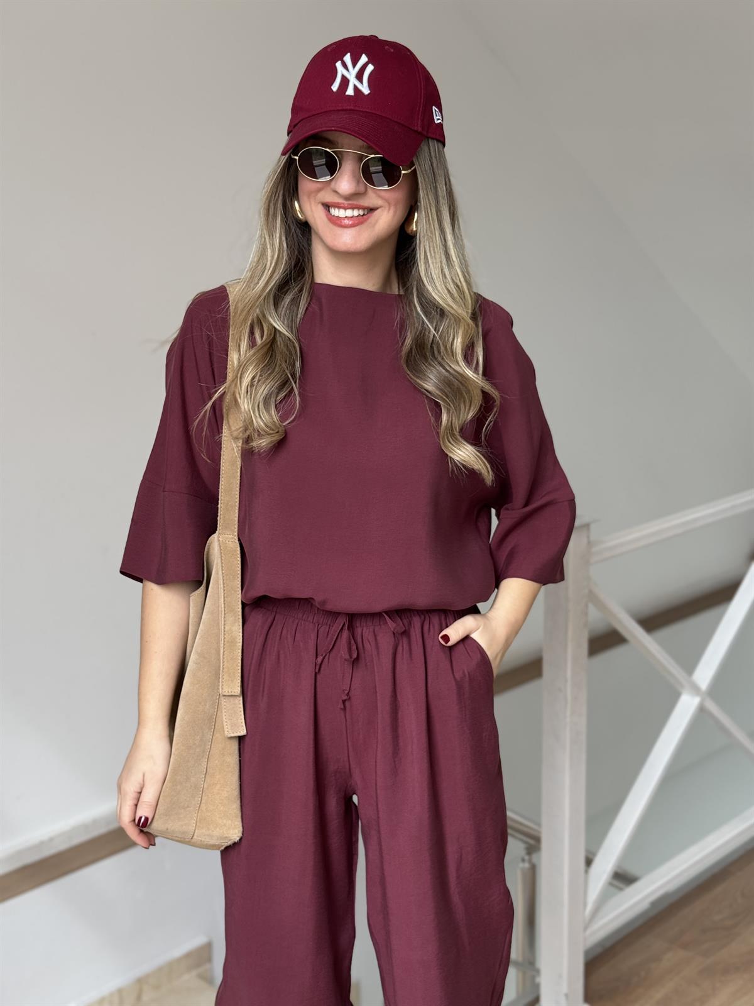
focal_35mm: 48
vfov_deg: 39.7
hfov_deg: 30.3
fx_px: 1394
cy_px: 503
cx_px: 377
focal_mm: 6.76
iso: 100
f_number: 1.78
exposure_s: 1/86
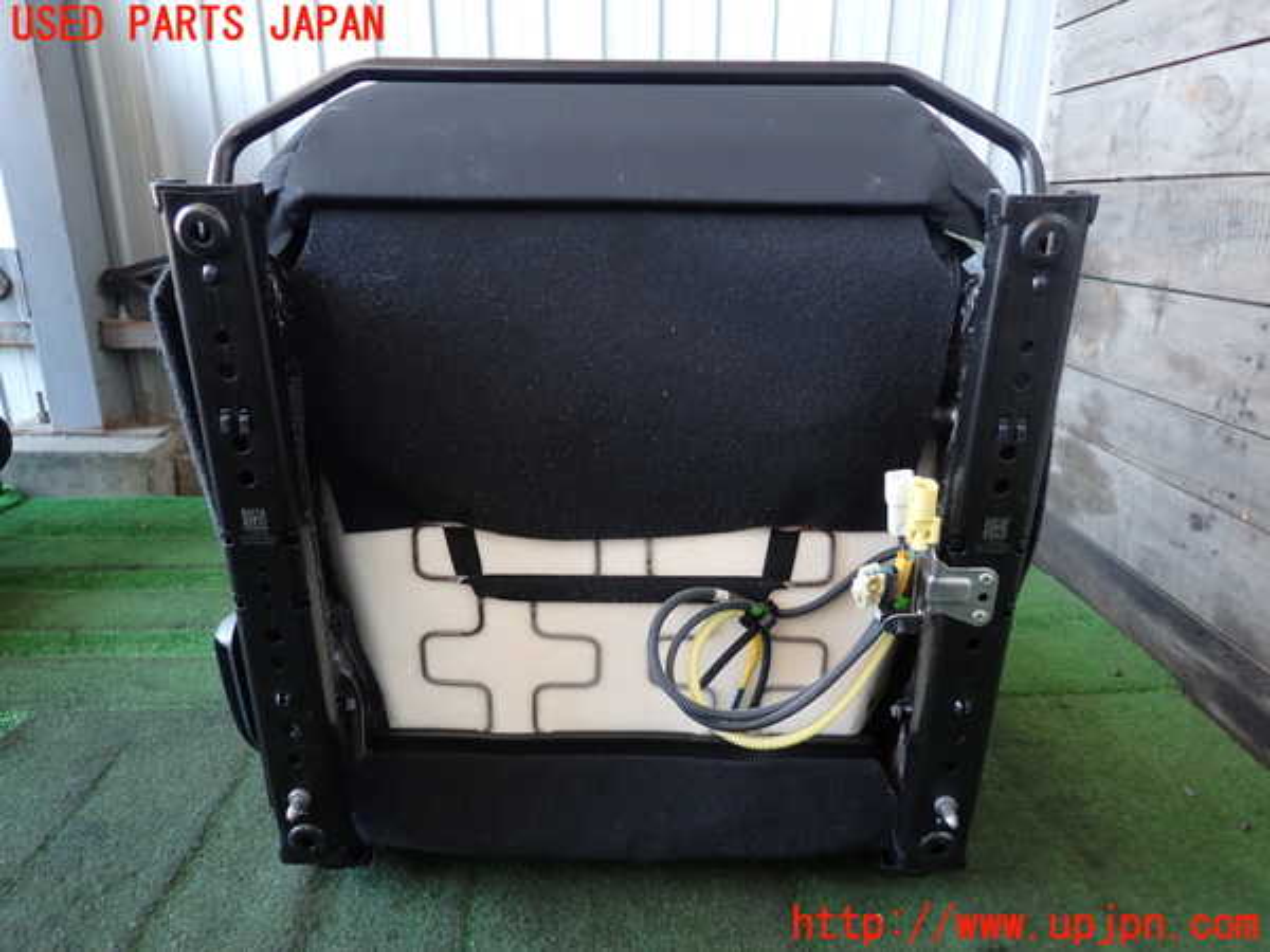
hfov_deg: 69.4
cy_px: 476
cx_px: 635
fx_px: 917
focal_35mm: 25
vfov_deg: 54.9
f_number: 2
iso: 200
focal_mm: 4.5
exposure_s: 1/50
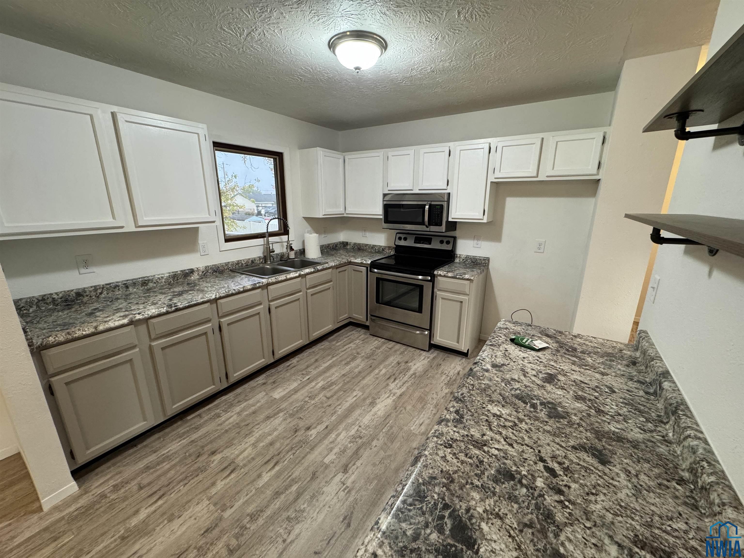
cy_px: 279
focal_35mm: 14
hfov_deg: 102.1
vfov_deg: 85.7
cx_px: 372
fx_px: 301
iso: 250
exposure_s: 1/60
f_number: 2.2
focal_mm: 2.22
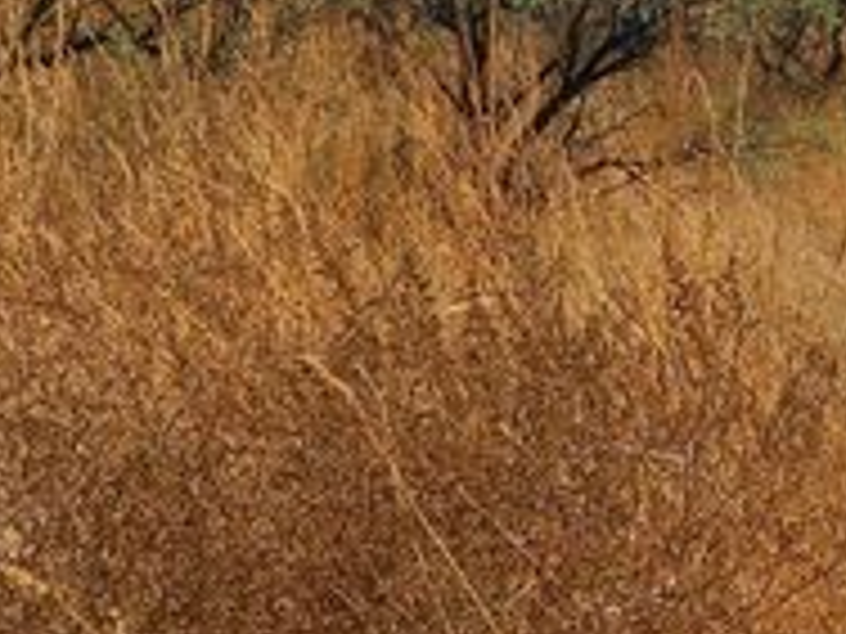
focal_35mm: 77
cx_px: 801
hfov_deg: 24.4
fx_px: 1882
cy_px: 61
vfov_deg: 18.8
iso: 64
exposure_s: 1/400
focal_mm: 5.2
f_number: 5.6
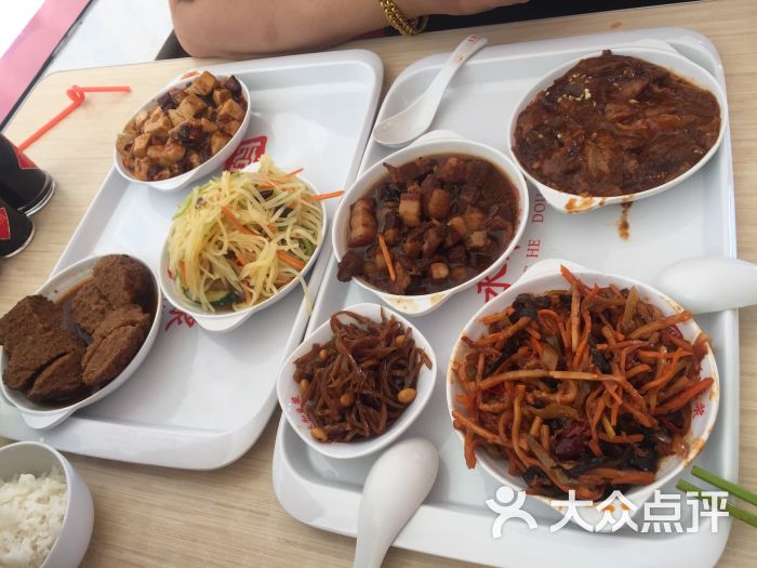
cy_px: 284
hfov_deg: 61.7
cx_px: 378
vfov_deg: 48.2
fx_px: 634
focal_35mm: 29
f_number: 2.2
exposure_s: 1/100
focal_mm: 4.15
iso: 50
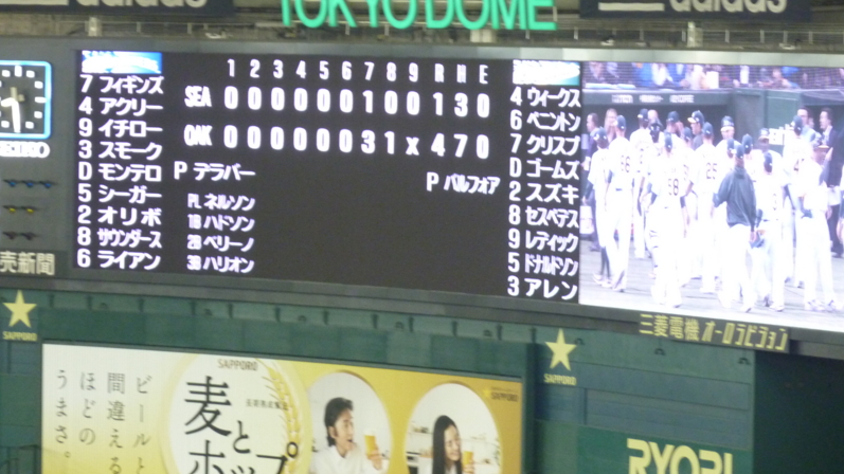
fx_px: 4453
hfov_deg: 10.8
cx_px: 423
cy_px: 197
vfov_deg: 6.1
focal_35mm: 199
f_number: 4.5
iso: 400
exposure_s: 1/15
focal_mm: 29.9
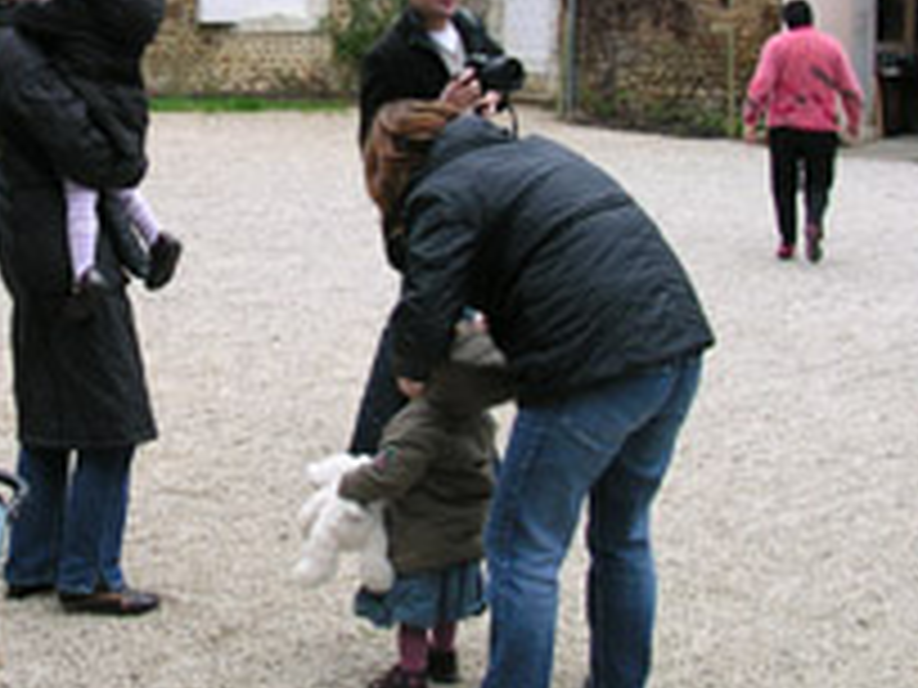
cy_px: 211
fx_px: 1883
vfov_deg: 20.6
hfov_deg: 27.0
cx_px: 212
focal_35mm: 71
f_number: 2.7
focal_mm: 5.6
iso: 100
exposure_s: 1/127
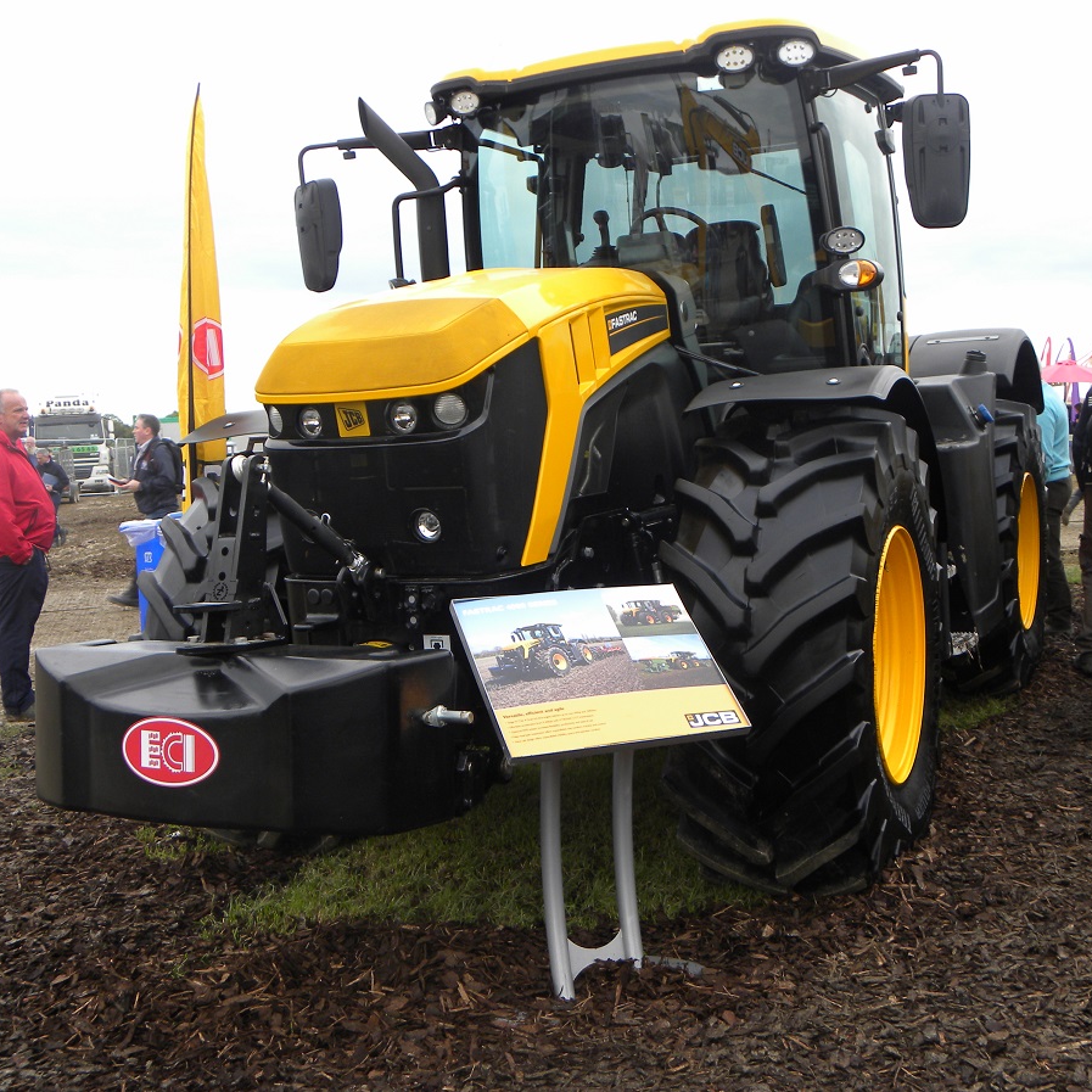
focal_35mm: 39
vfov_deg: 42.8
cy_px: 545
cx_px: 631
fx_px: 1392
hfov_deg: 42.7
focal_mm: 5.9
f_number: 2.8
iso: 64
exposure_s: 1/72.8
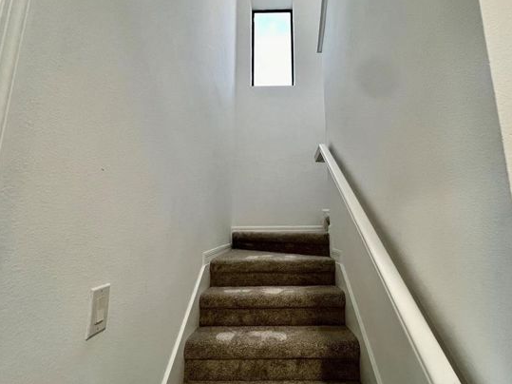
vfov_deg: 74.6
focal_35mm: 17
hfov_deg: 91.0
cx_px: 270
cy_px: 181
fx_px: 251
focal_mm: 1.57
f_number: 1.8
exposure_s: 1/60
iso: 125
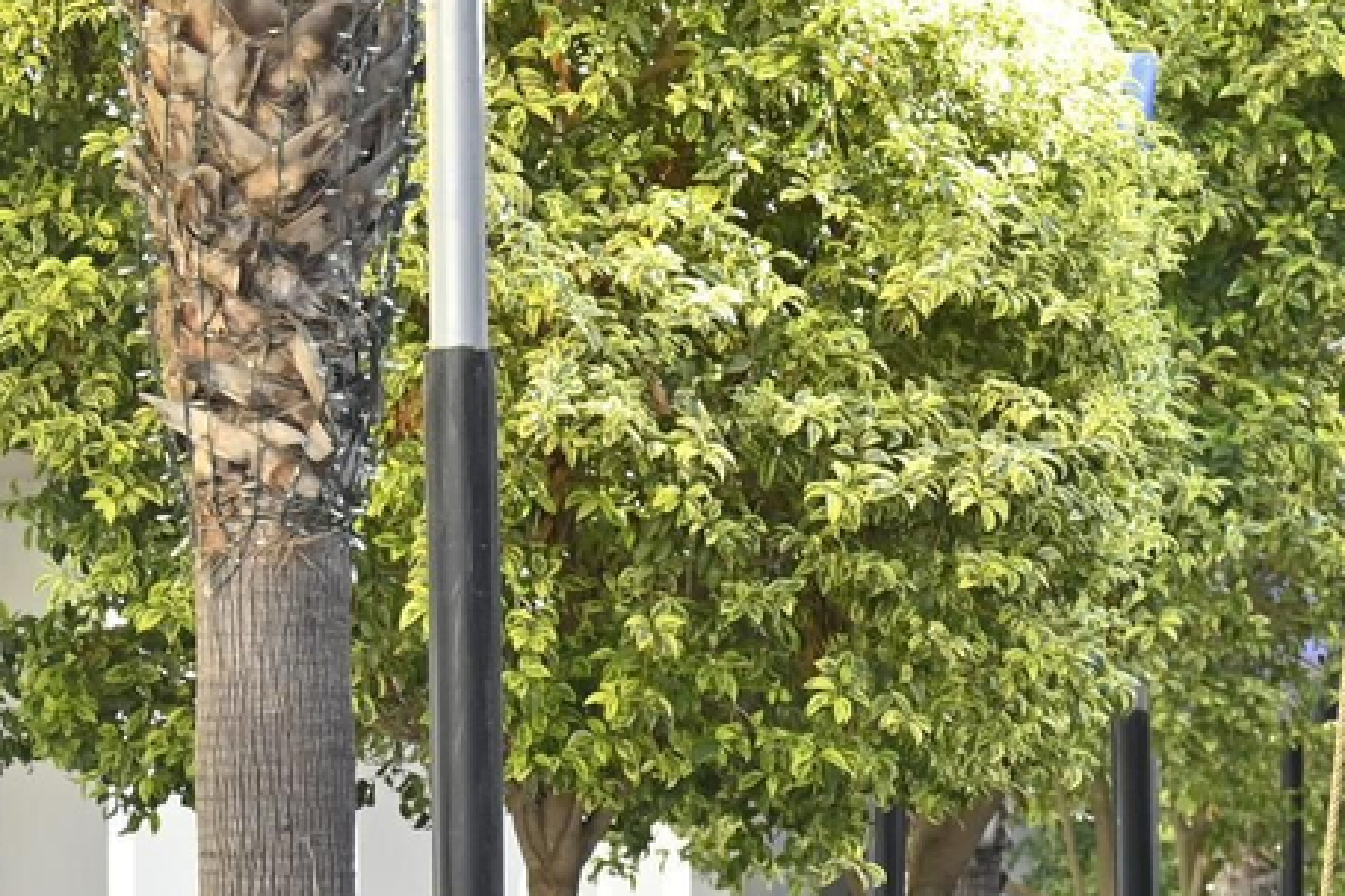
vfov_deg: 3.3
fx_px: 15564
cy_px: 1269
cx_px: 1842
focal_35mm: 417
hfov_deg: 4.9
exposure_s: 1/320
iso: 500
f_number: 5.6
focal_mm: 79
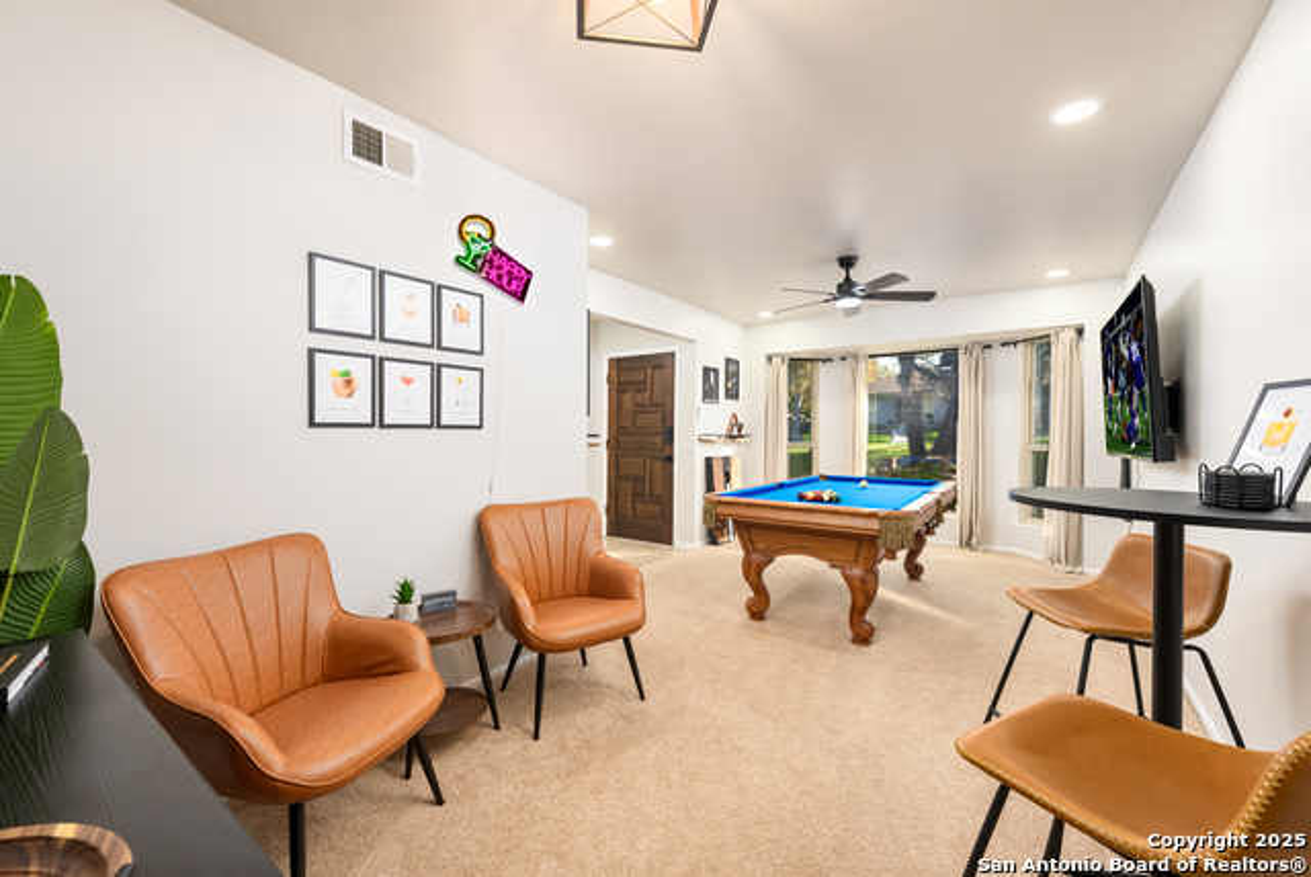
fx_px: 510
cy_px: 438
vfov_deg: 81.3
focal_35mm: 14
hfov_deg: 104.2
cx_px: 656
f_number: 6.3
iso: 500
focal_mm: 14
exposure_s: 1/200
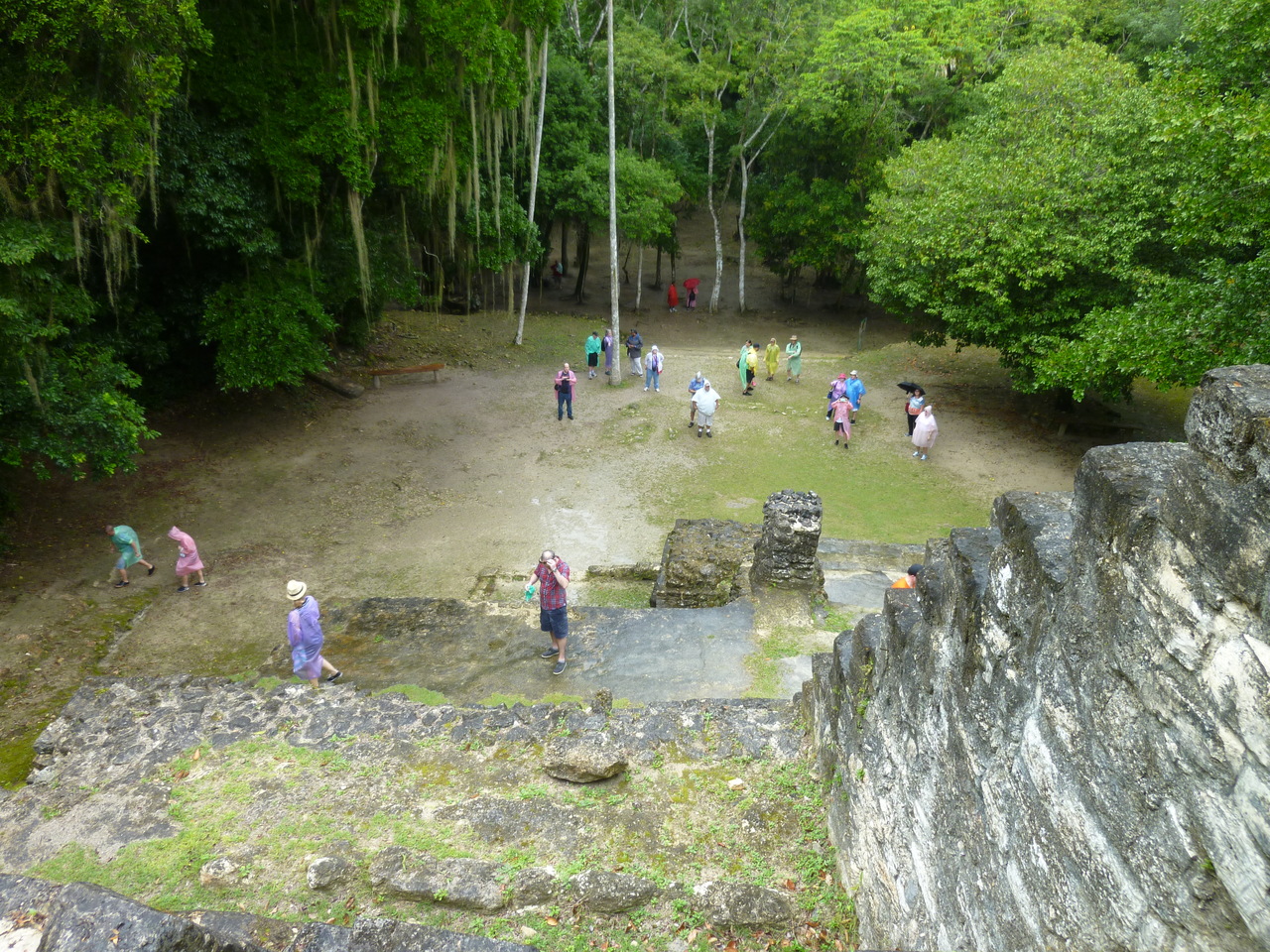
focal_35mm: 25
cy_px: 476
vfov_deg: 54.9
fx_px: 917
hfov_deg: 69.4
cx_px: 635
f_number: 3.3
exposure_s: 1/100
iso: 80
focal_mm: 4.5
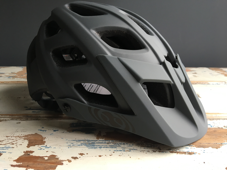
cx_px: 114
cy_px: 85
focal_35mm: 29
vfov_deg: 48.2
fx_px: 190
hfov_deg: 61.7
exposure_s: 1/33
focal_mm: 4.15
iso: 100
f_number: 2.2
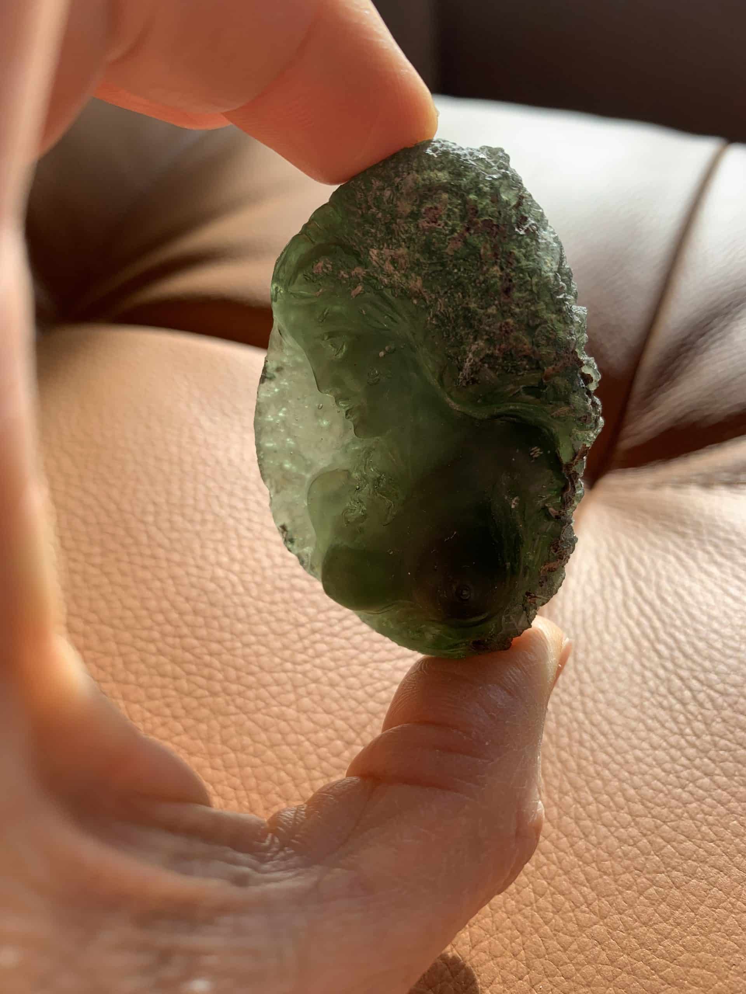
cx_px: 373
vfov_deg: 67.3
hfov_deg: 53.1
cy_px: 497
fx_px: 747
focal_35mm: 26
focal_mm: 4.25
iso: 25
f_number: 1.8
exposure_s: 1/152
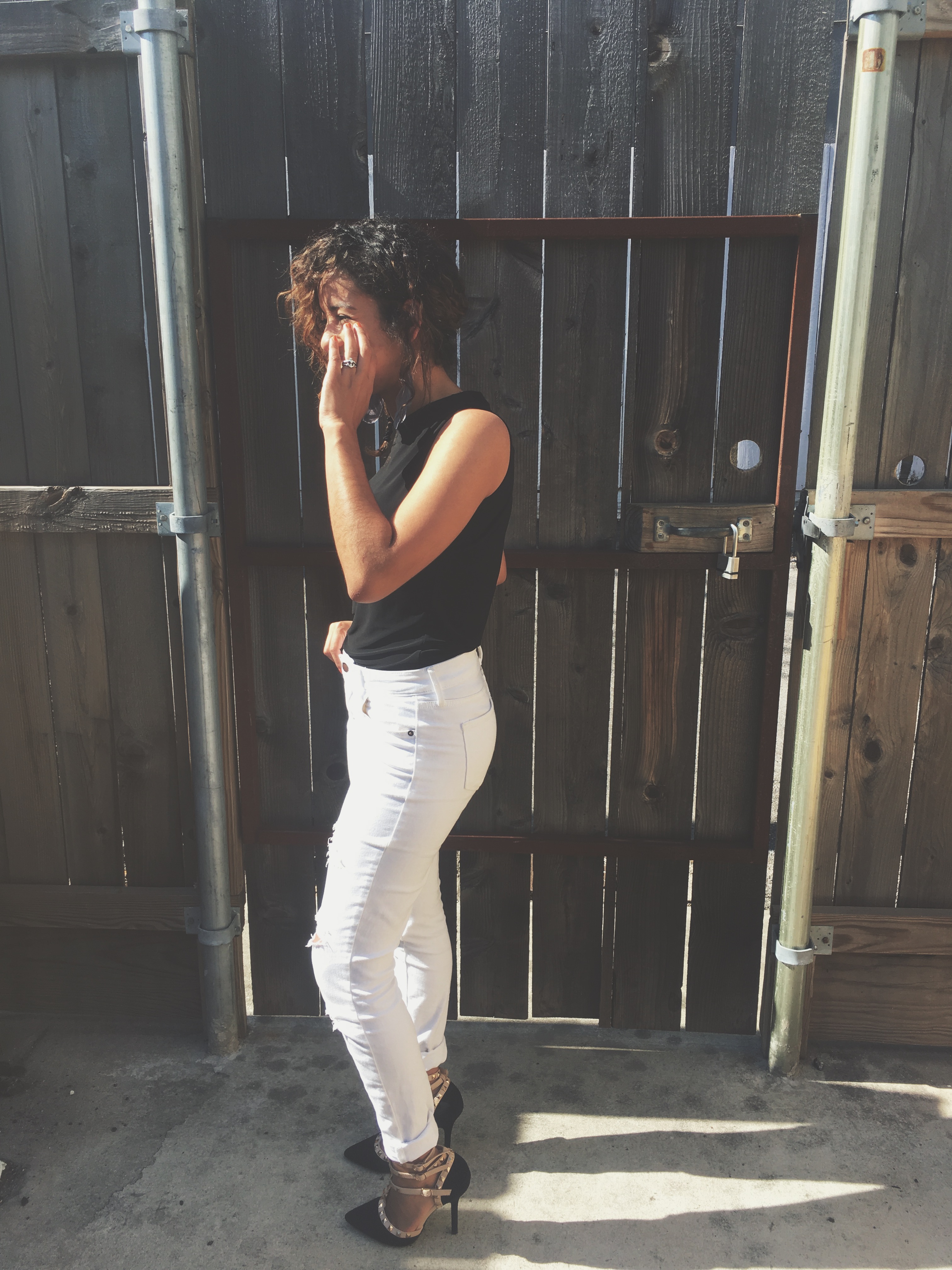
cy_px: 635
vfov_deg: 61.7
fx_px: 1063
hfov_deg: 48.2
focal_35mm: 29
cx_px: 476
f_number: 2.2
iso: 25
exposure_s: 1/610
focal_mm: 4.15
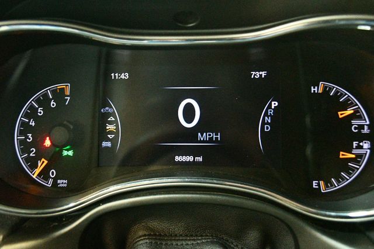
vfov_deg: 43.6
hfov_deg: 62.0
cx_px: 187
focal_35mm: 30
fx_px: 311
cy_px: 124
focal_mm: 20
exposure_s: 1/30
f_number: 3.8
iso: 12800
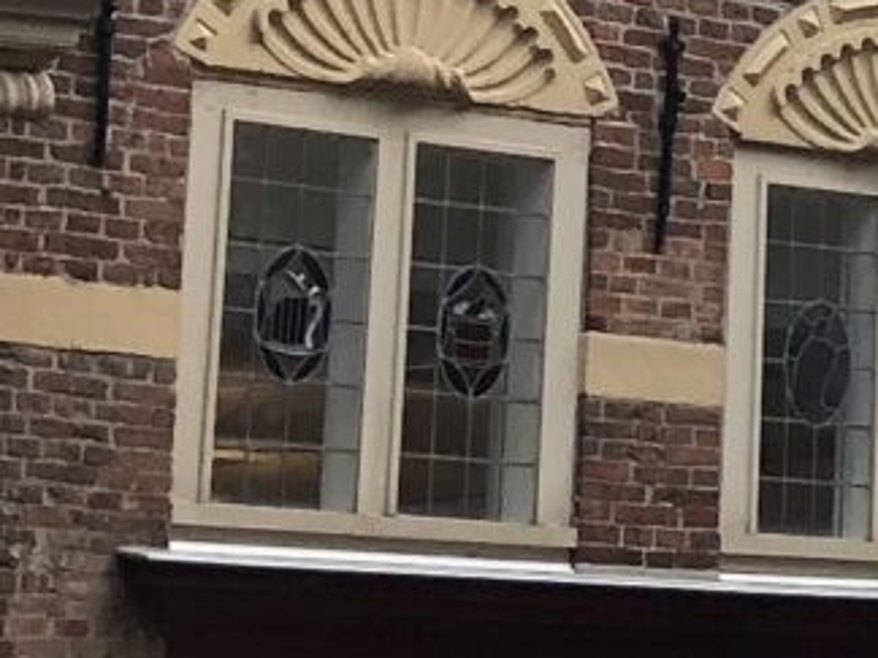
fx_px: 5605
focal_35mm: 221
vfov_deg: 6.7
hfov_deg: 8.1
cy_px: 144
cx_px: 2211
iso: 20
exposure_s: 1/1171
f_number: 1.8
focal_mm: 3.99
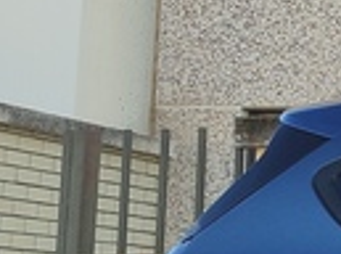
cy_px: 71
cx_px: 1261
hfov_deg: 7.6
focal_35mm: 199
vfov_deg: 7.4
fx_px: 1955
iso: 50
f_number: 1.89
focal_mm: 5.95
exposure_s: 1/273
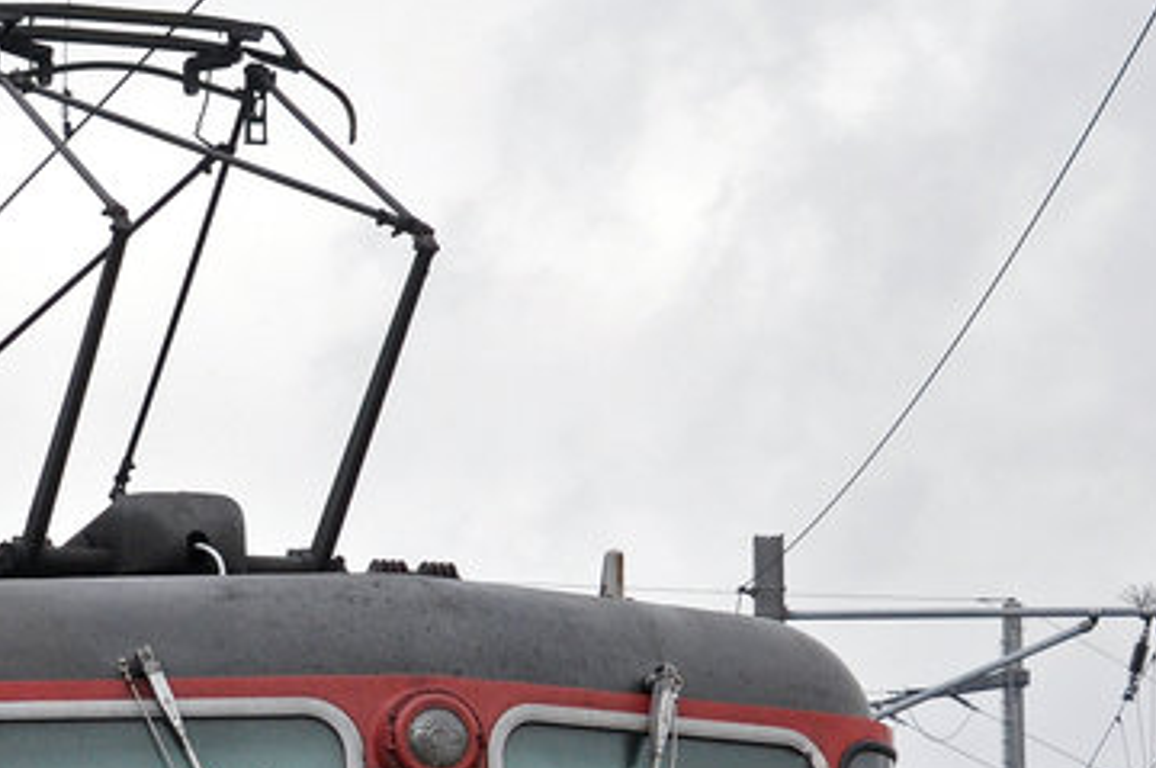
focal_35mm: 150
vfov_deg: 9.0
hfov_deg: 13.6
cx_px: 122
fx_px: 4810
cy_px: 1014
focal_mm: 30
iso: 500
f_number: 6.3
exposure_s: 1/160
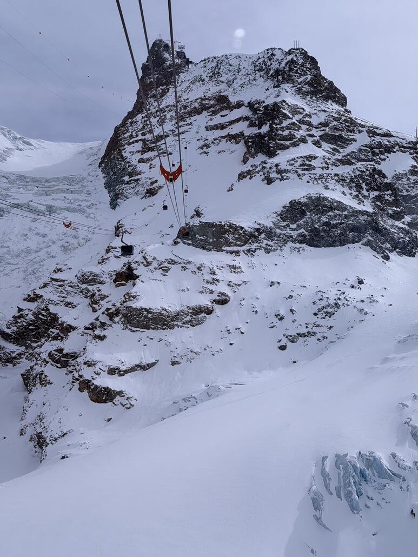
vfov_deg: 39.6
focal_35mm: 48
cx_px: 209
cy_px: 278
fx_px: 773
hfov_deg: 30.3
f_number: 1.78
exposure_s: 1/4878
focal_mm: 6.76
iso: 64
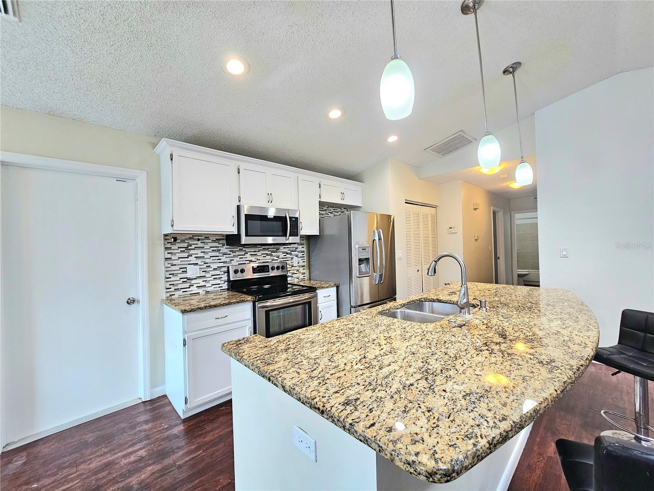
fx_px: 246
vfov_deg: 89.9
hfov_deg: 106.2
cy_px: 246
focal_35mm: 13
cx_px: 327
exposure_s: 1/60.2
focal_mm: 2.2
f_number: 2.2
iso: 100
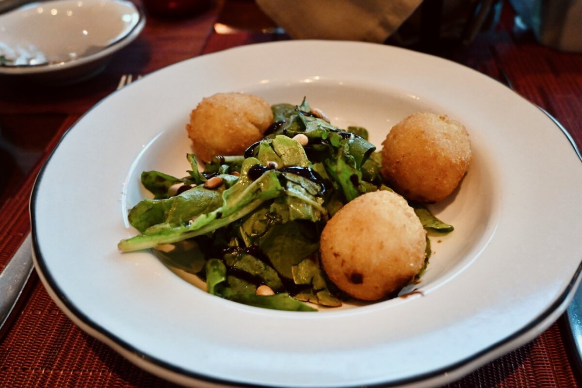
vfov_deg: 41.7
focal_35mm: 32
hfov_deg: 59.5
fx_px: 509
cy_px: 194
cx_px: 291
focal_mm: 21
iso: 2800
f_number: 4
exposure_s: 1/125
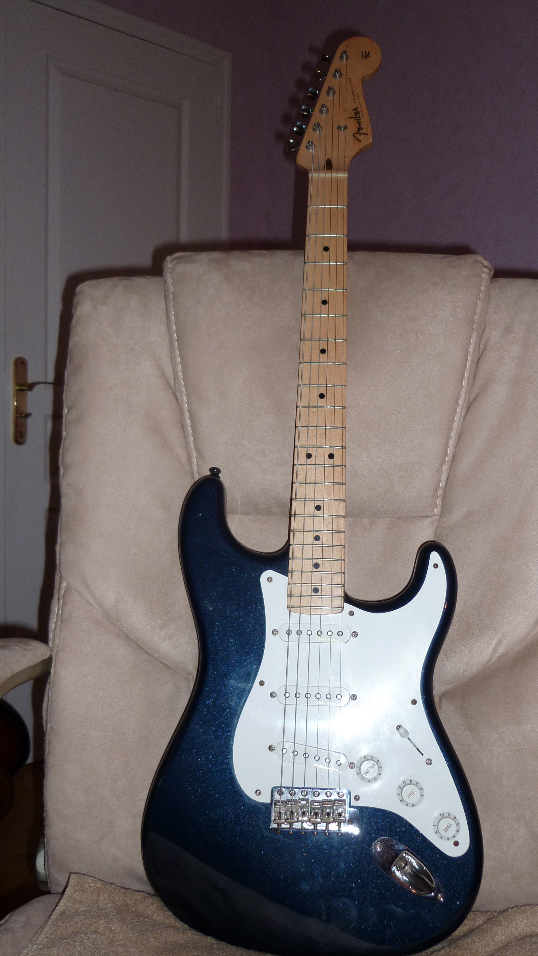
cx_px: 273
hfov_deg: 32.8
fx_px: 913
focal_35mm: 36
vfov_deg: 55.3
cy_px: 478
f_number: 2.8
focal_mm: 5.5
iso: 100
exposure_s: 1/30
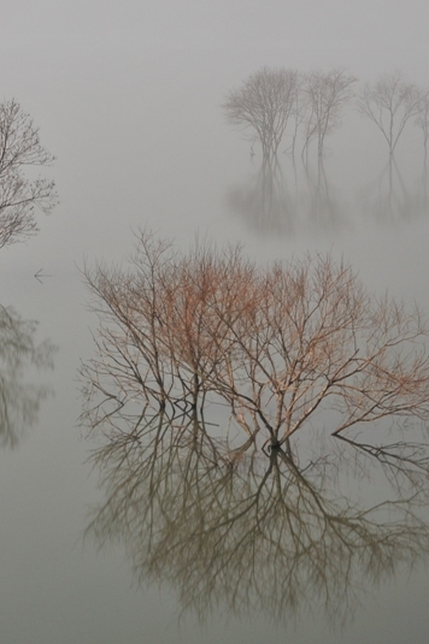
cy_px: 314
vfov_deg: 15.3
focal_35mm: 134
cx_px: 2
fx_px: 2398
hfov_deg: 10.1
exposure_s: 30
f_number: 2.8
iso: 400
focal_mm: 70
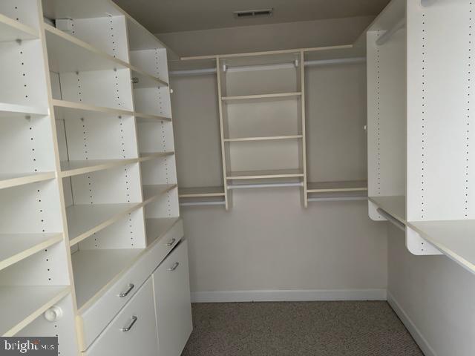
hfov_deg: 71.6
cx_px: 238
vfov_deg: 56.8
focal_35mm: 24
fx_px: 329
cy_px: 178
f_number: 1.78
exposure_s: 1/60
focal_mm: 6.86
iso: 1000
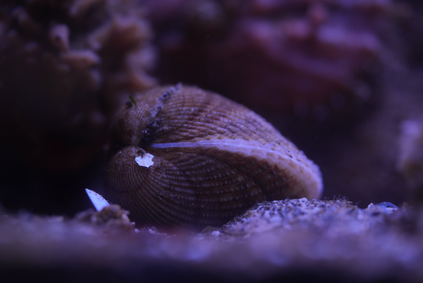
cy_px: 142
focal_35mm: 90
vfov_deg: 15.2
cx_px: 212
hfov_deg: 22.6
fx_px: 1058
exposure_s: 1/400
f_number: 2.8
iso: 800
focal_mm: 90
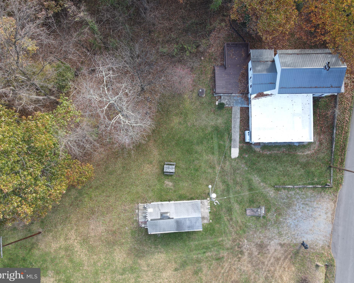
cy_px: 136
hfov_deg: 66.0
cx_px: 189
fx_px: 272
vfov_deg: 54.9
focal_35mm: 26
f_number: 2.8
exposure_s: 1/60
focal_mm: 4.5
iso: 100
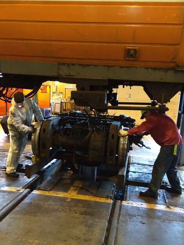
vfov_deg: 49.9
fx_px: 262
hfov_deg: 38.7
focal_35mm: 37
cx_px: 92
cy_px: 146
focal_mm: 4.15
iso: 250
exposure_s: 1/17
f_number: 2.2
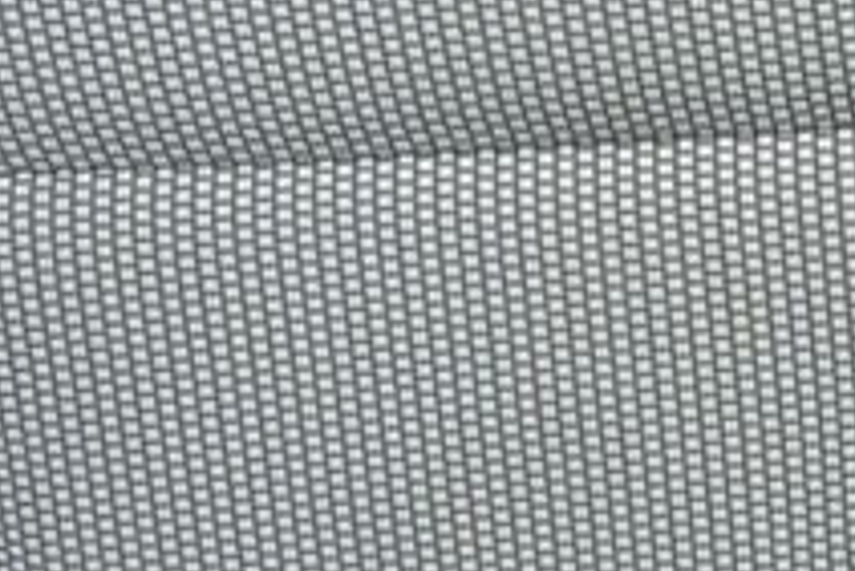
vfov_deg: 10.5
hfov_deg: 13.2
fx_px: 3113
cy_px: 379
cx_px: 1775
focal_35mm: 131
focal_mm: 10
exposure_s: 1/80
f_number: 3.5
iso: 400
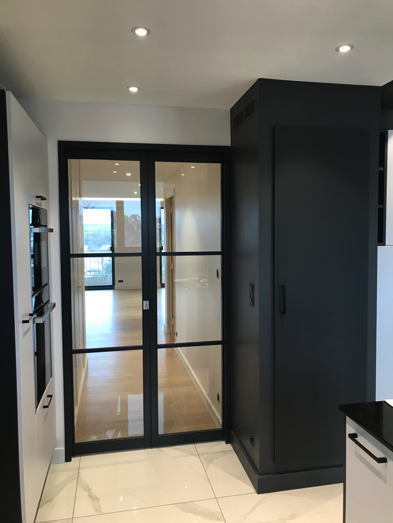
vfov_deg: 63.4
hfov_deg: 49.7
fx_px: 424
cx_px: 196
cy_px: 262
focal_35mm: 28
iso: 32
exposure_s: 1/33
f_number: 1.8
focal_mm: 3.99
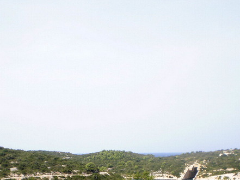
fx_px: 478
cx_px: 109
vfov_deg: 20.9
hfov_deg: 28.2
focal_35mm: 69
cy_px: 154
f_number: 4.6
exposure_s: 1/640
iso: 100
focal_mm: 6.3
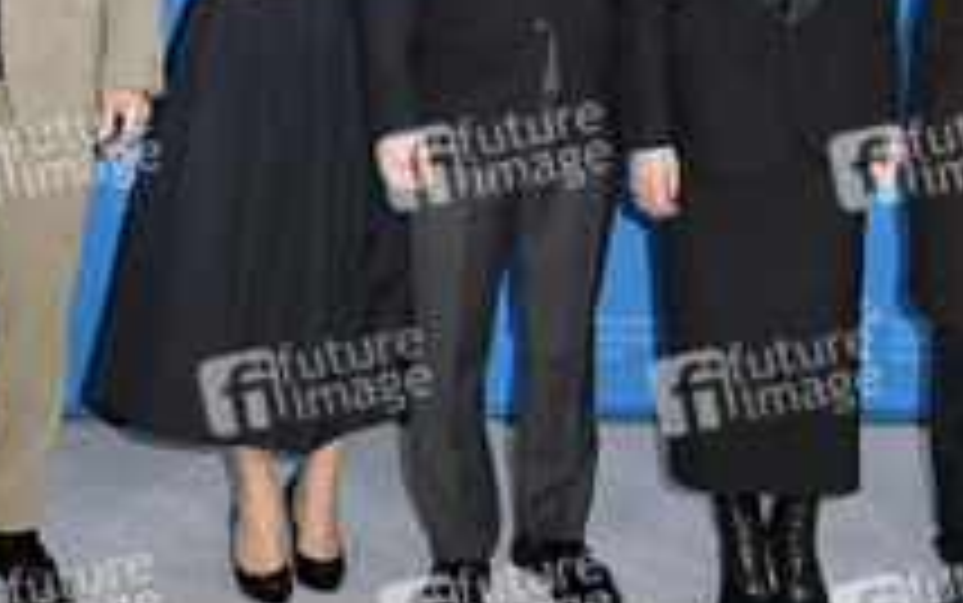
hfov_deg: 24.0
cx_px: 376
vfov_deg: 15.0
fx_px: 2258
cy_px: 45
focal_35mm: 86
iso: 1000
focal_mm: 40
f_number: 5.6
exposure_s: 1/250
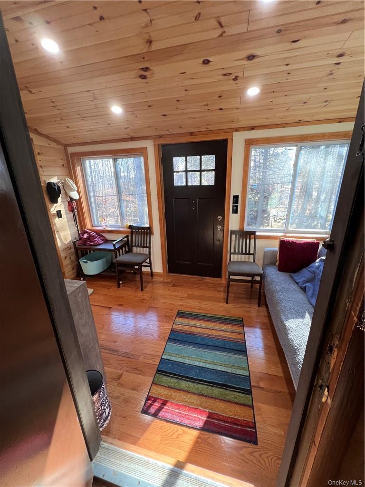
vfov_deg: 106.2
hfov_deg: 89.9
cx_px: 182
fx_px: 183
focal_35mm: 13
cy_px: 244
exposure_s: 1/60
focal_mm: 1.57
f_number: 1.8
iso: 160
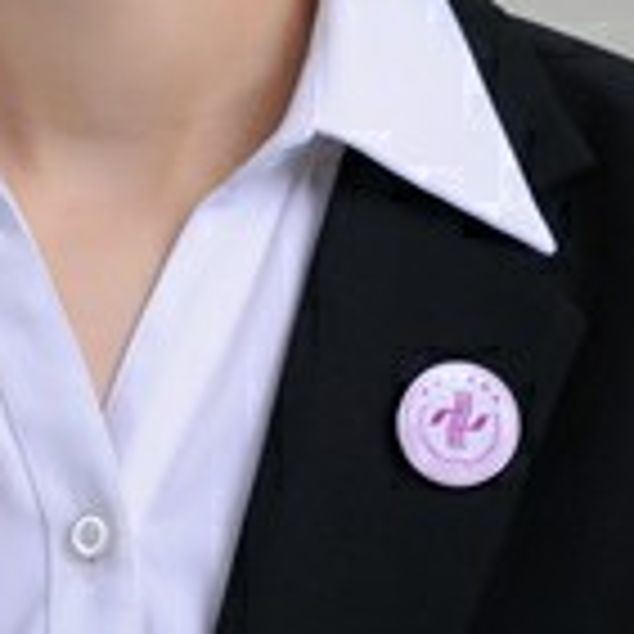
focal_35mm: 347
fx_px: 7198
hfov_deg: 5.0
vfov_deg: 5.0
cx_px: 130
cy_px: -330
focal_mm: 85
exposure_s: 1/125
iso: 160
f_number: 5.6
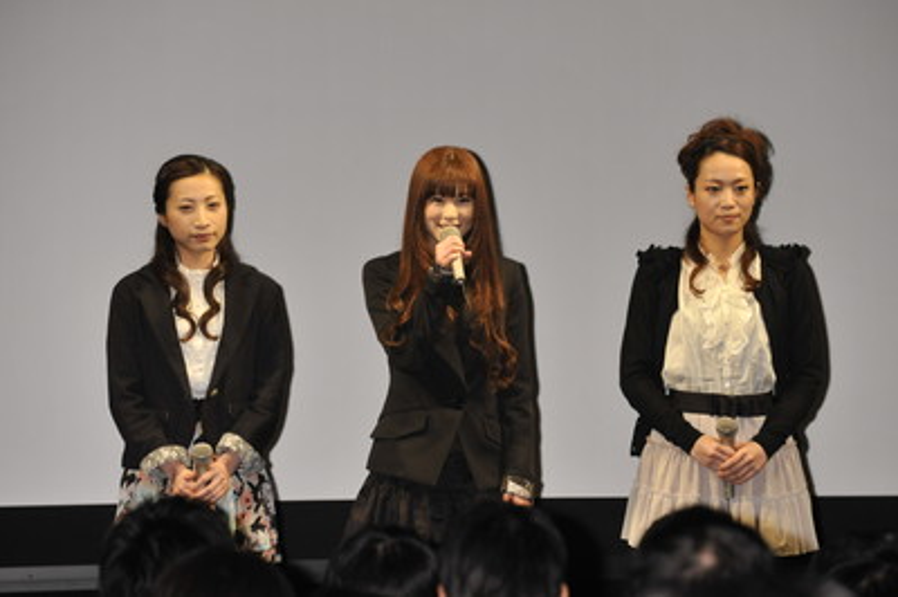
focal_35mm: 190
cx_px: 449
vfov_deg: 7.2
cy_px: 298
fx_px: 4735
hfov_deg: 10.8
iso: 2000
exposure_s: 1/200
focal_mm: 190
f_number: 6.3
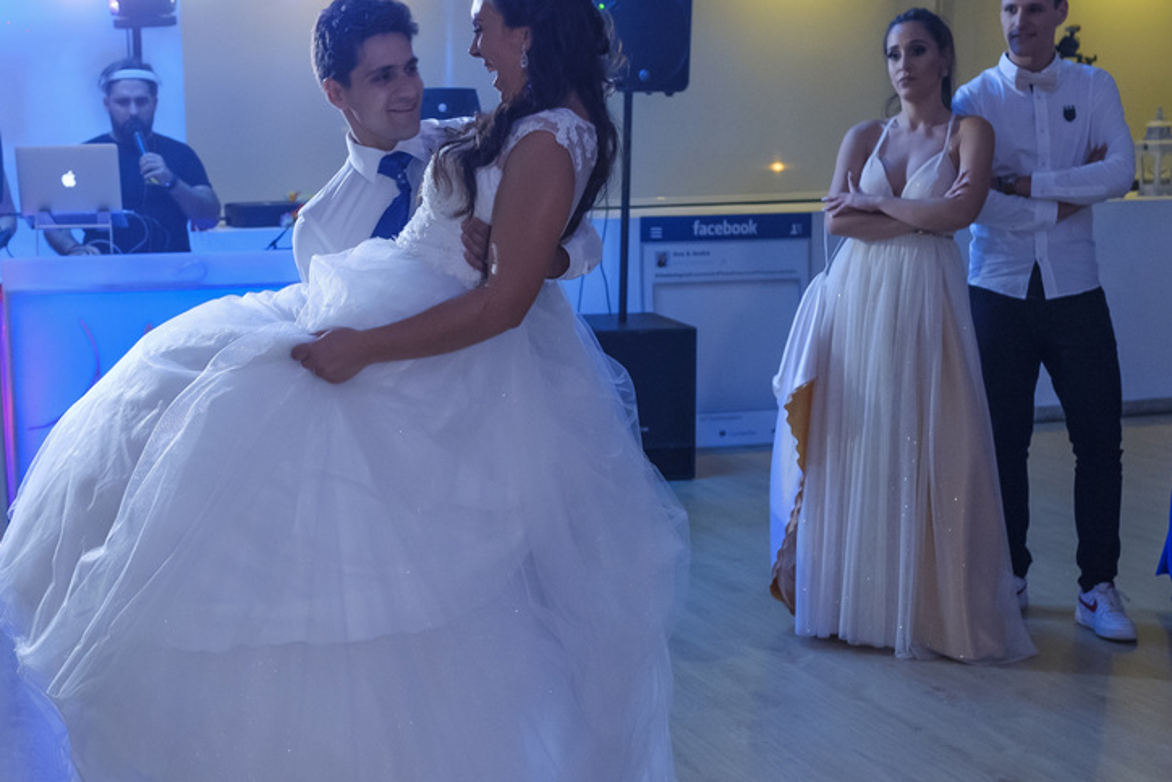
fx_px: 1888
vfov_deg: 23.4
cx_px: 448
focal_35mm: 58
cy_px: 465
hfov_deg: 34.3
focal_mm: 23
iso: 3200
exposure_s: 1/200
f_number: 2.8
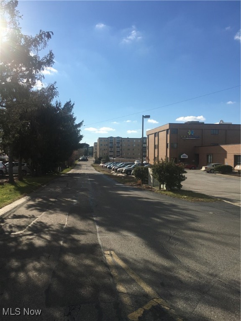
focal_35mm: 29
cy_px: 160
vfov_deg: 61.7
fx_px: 269
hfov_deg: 48.2
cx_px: 120
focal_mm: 4.15
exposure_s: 1/2198
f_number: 2.2
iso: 25
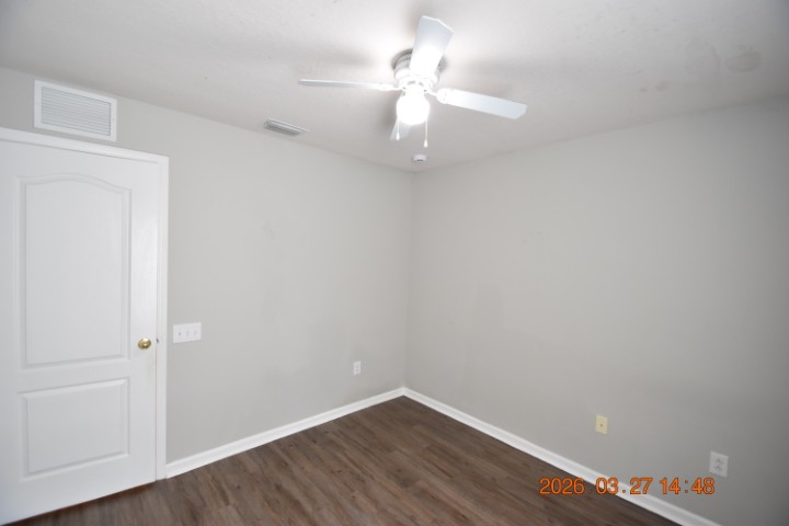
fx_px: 329
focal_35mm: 15
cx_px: 394
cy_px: 263
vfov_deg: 77.3
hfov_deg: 100.4
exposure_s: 1/60
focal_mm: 10
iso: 800
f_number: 3.5
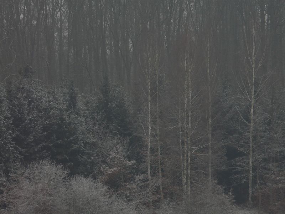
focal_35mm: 227
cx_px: 142
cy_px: 107
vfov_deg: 6.5
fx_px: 1869
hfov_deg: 8.7
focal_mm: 37.2
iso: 100
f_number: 4
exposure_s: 1/80
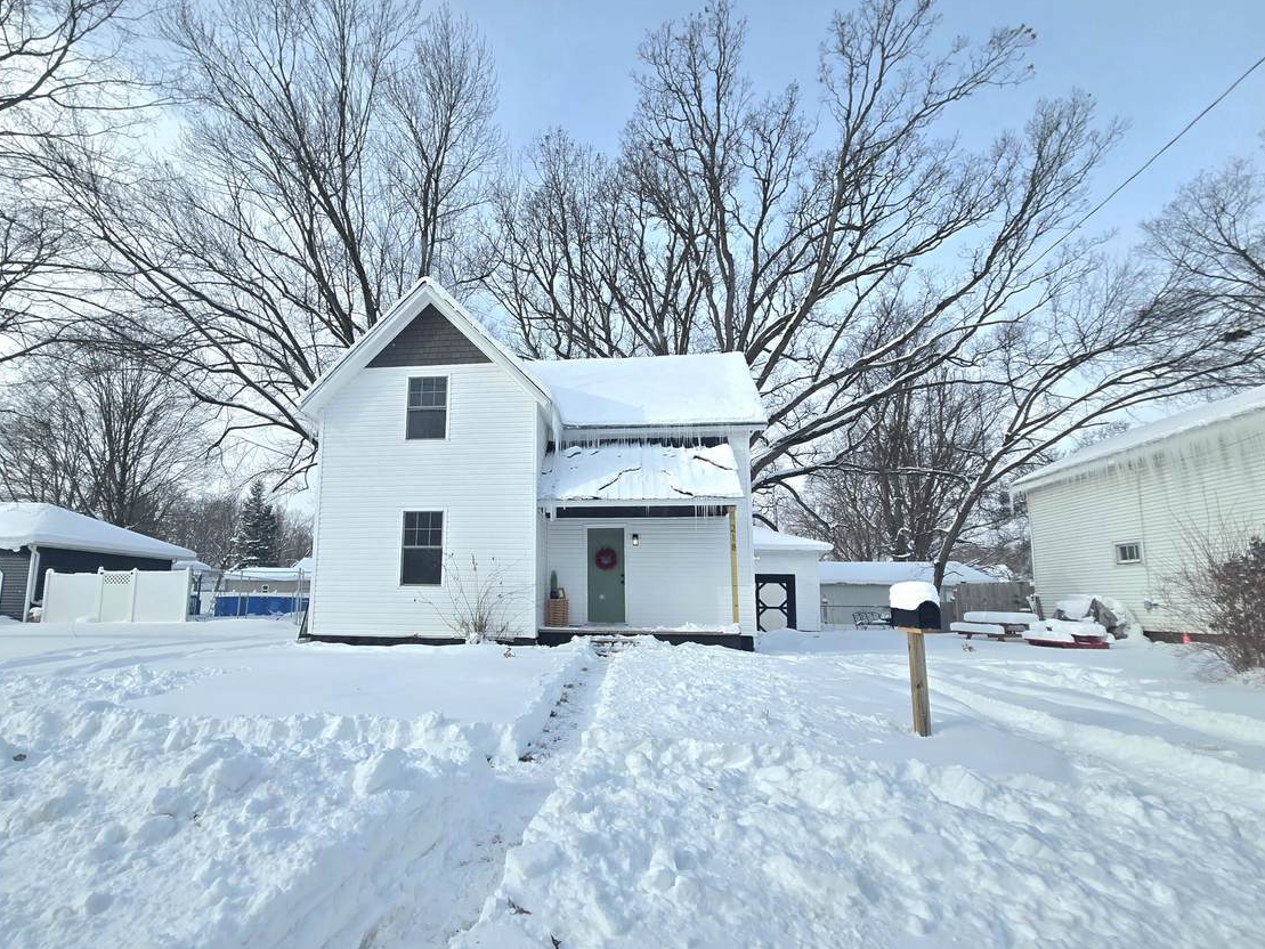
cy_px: 521
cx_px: 542
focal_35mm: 15
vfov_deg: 81.5
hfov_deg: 97.5
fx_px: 548
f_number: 2.2
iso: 50
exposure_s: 1/3333
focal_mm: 2.2
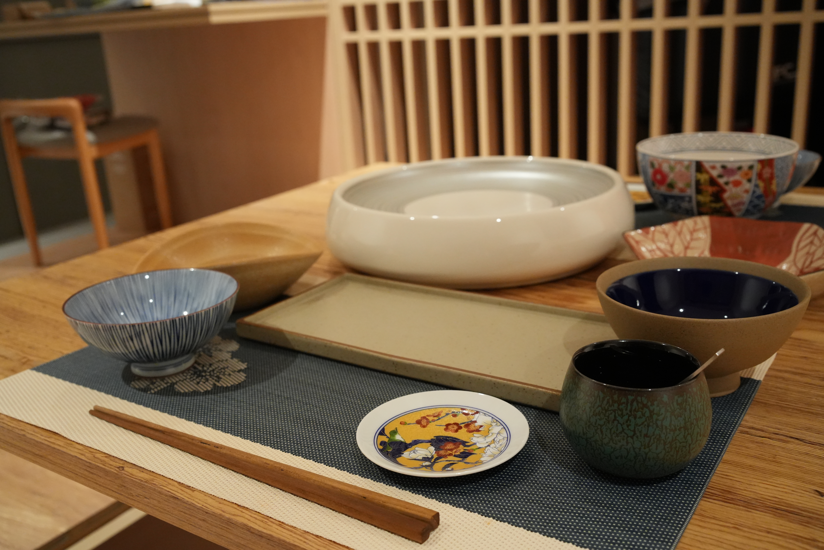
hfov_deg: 54.4
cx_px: 412
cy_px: 275
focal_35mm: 35
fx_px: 801
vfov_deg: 37.9
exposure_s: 1/40
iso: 6400
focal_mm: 35
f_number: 7.1
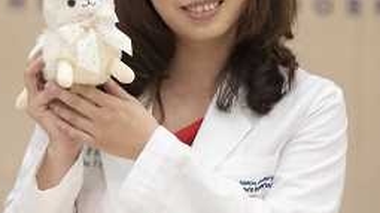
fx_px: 3162
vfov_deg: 3.9
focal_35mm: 314
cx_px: 176
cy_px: 95
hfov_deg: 6.9
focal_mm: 170
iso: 800
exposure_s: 1/160
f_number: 4
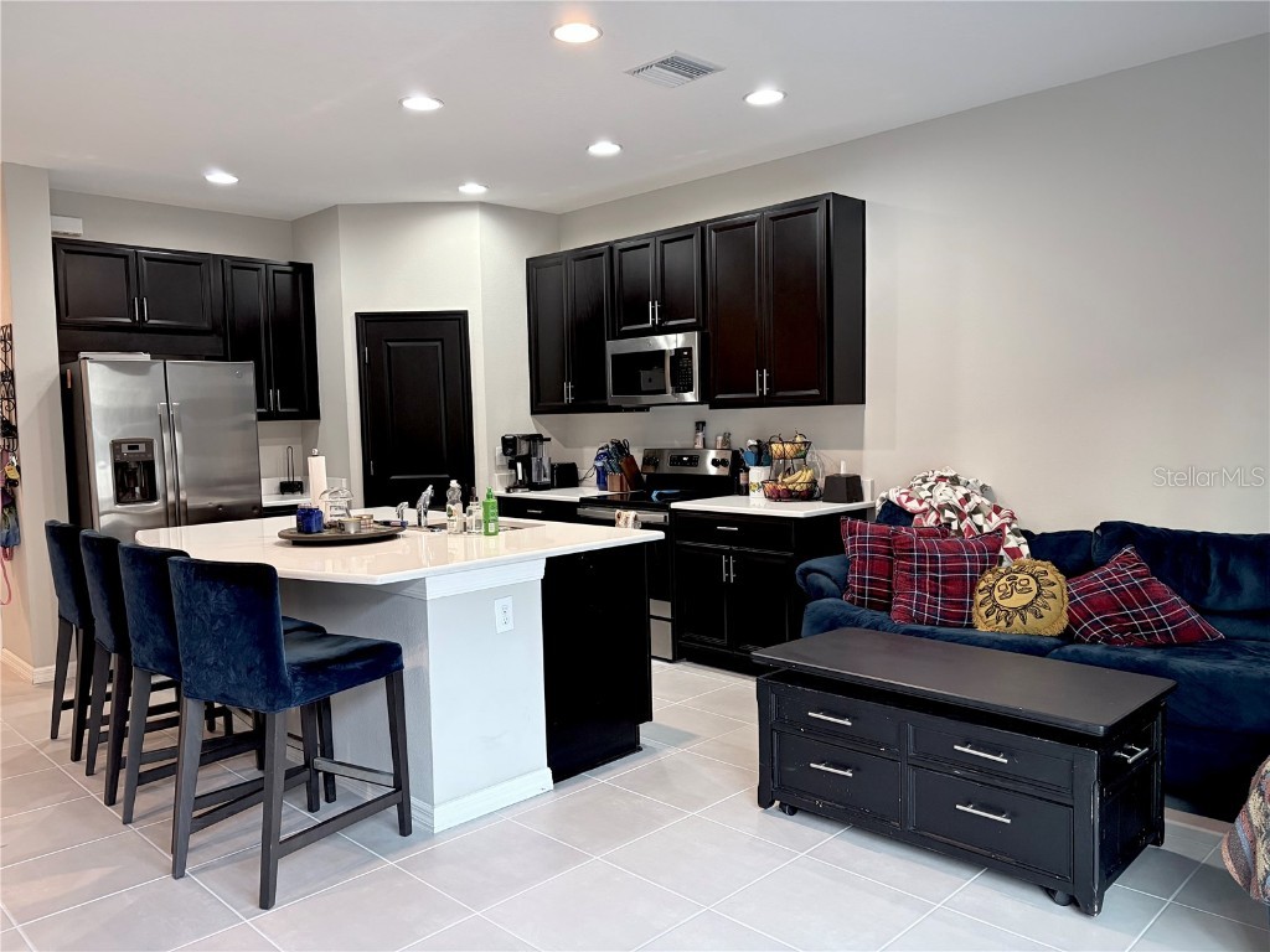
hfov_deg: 67.3
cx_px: 635
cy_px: 476
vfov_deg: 53.1
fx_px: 954
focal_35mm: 26
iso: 160
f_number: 1.6
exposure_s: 1/60
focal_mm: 5.96
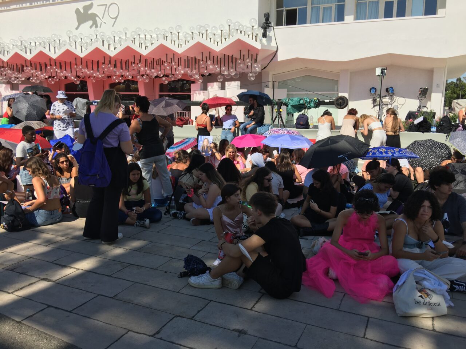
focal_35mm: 29
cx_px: 233
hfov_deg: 61.7
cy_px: 174
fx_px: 390
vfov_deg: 48.2
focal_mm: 4.15
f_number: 2.2
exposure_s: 1/2079
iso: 25
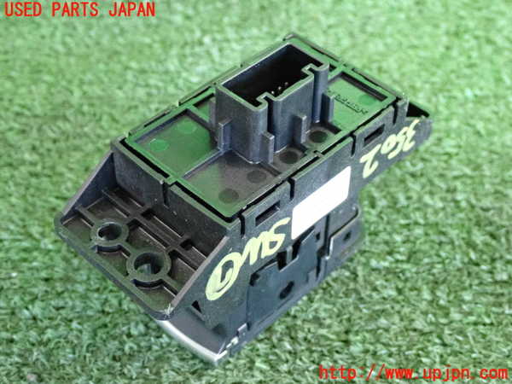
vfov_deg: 23.7
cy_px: 192
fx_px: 917
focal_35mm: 62
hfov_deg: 31.2
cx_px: 256
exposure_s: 1/125
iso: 3200
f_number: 3.6
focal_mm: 11.09
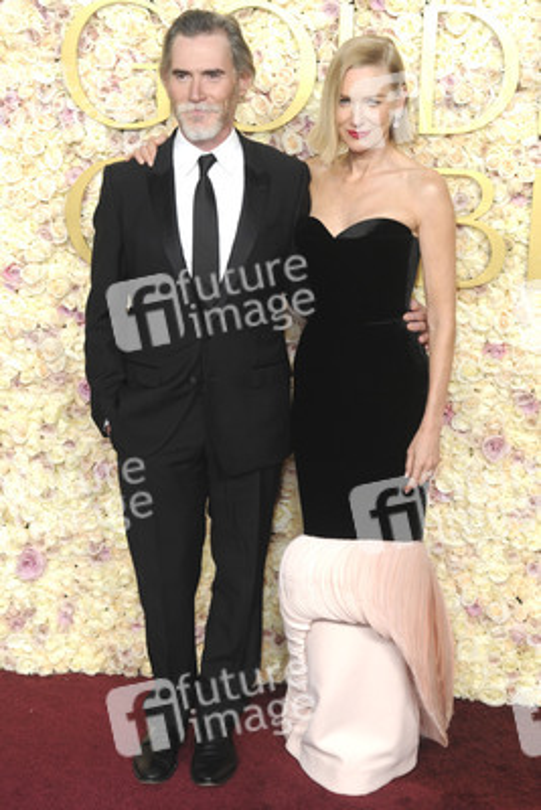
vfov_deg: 28.8
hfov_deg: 19.5
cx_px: 270
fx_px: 1576
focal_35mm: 70
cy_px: 405
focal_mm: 70
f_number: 13
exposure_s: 1/250
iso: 1000
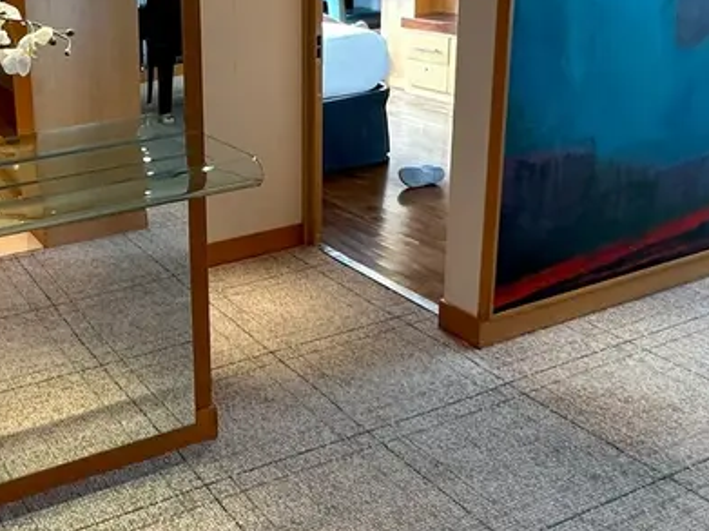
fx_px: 880
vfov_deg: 33.2
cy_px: 161
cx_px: 114
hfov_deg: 41.4
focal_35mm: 43
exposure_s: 1/60
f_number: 2.2
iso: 200
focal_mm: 2.22
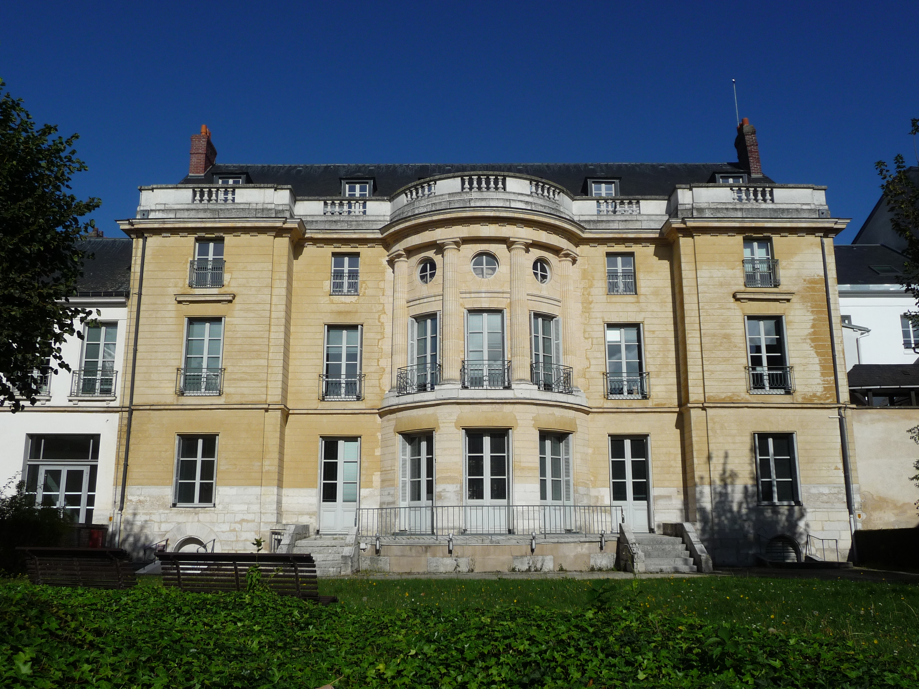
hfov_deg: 56.8
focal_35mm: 32
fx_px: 850
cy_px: 344
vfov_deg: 44.2
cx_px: 460
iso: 100
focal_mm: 5.3
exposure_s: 1/640
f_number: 8
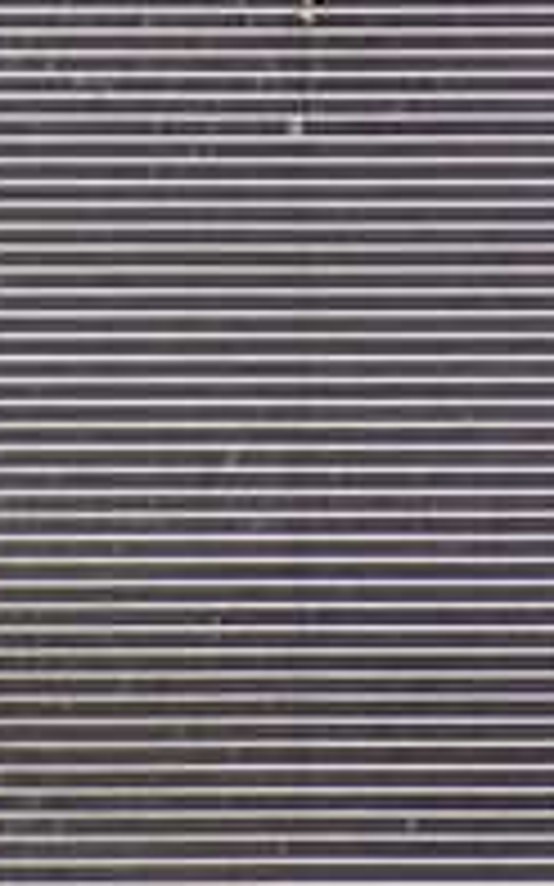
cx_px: 707
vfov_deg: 18.0
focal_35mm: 116
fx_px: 2804
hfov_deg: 11.0
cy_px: 355
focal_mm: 6.37
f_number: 2.5
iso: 250
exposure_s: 1/40
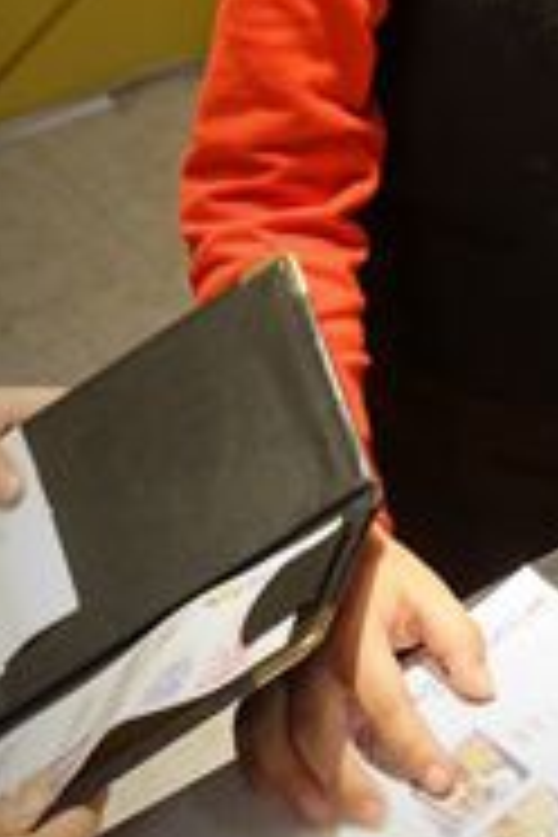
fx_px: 1953
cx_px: 650
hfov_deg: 15.7
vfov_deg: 22.4
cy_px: -148
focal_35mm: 84
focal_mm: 8.8
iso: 160
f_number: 1.8
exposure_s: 1/30
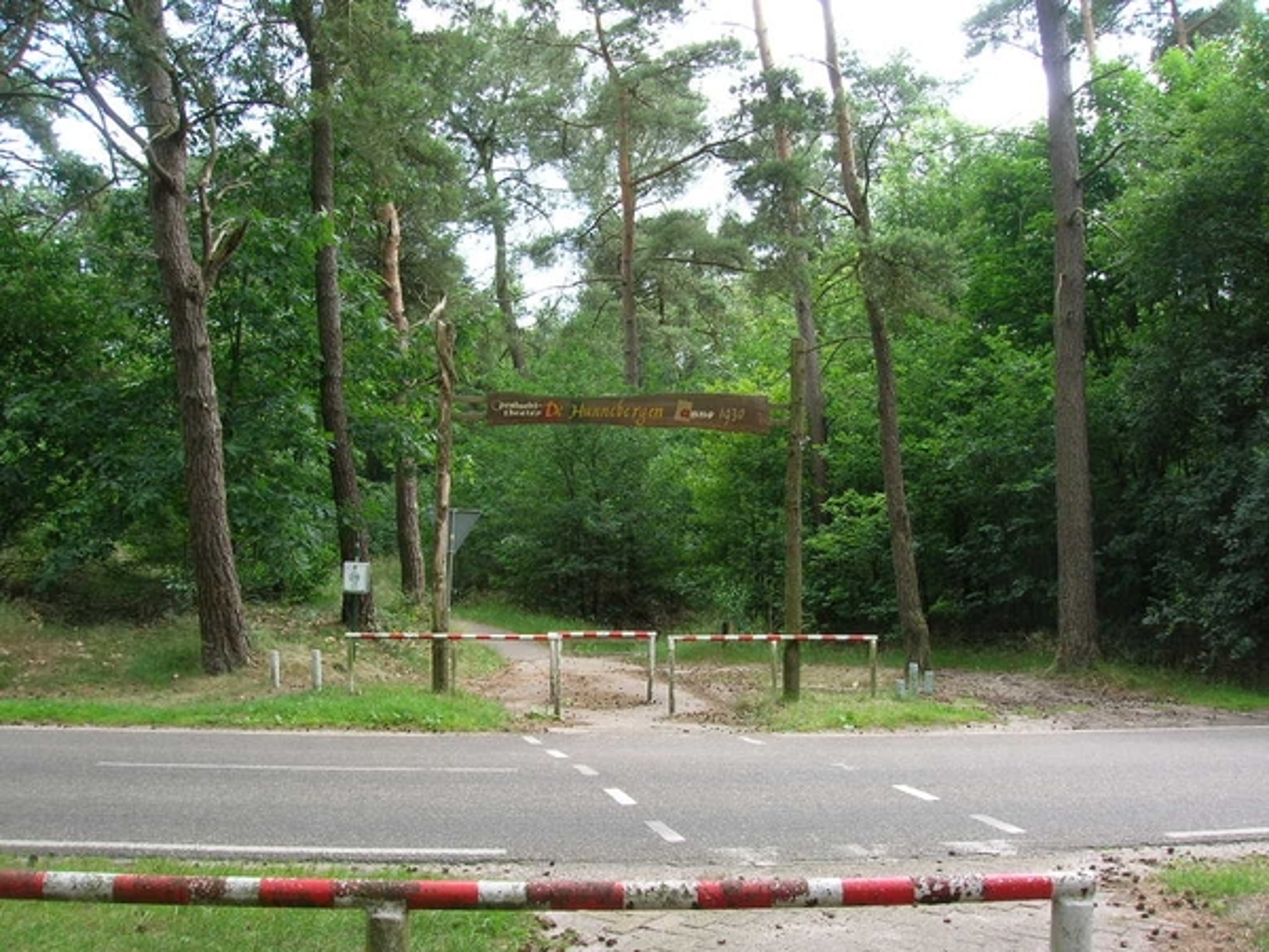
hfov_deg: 54.0
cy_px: 476
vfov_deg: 41.8
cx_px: 634
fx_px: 1246
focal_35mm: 34
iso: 50
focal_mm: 5.7
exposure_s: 1/34.6
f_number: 4.9
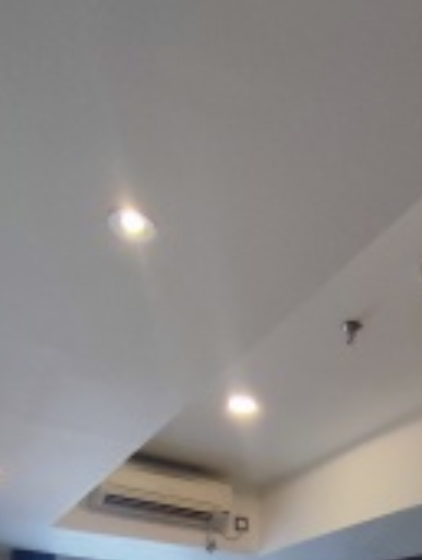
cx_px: 327
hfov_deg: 32.9
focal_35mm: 43
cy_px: 747
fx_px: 696
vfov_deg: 32.0
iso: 175
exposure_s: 1/60
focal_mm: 1.65
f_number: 2.2
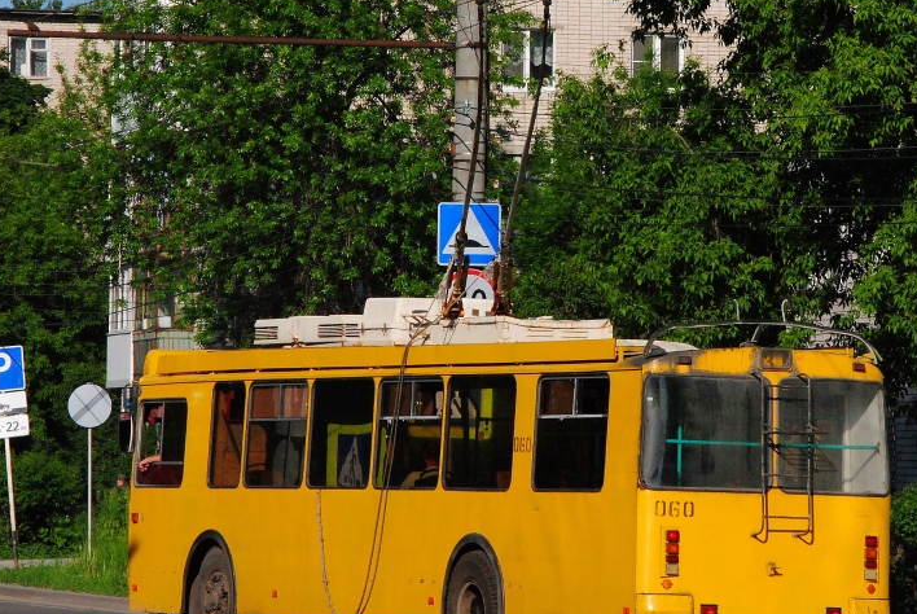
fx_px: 6350
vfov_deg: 5.5
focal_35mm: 249
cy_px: 235
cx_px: 549
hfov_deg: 8.3
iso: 800
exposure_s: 1/800
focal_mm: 98
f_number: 18
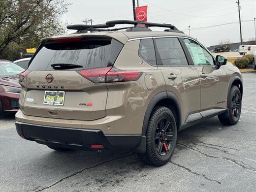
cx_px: 128
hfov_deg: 39.7
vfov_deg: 30.3
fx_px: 355
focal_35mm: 48
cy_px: 96
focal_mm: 6.76
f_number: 1.78
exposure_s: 1/290
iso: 64
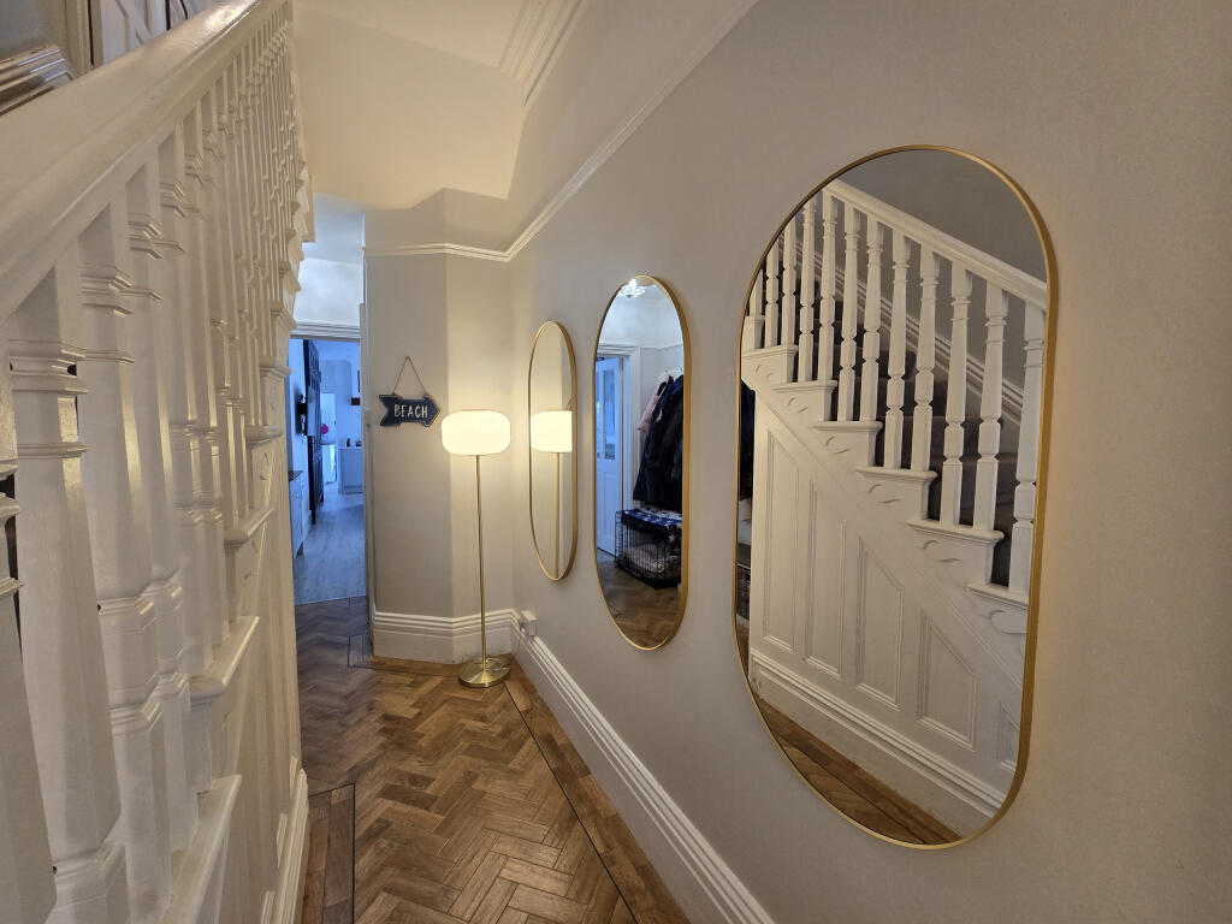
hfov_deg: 106.2
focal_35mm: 13
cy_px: 462
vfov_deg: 89.9
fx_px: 463
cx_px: 616
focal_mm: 2.2
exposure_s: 1/50
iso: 200
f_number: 2.2
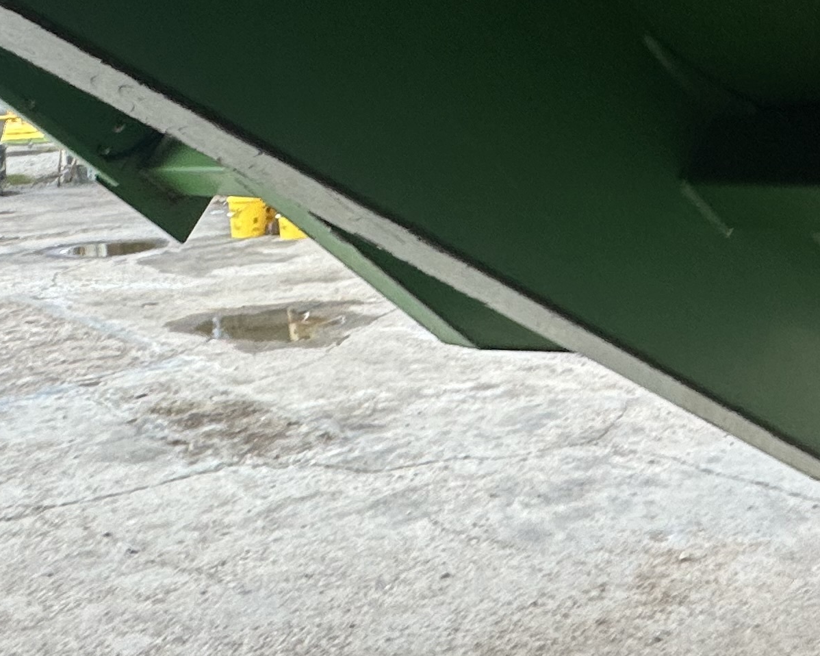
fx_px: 1116
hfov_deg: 40.3
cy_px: 107
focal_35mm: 46
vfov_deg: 31.7
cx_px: 408
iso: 100
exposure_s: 1/99
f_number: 2.2
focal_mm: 2.22
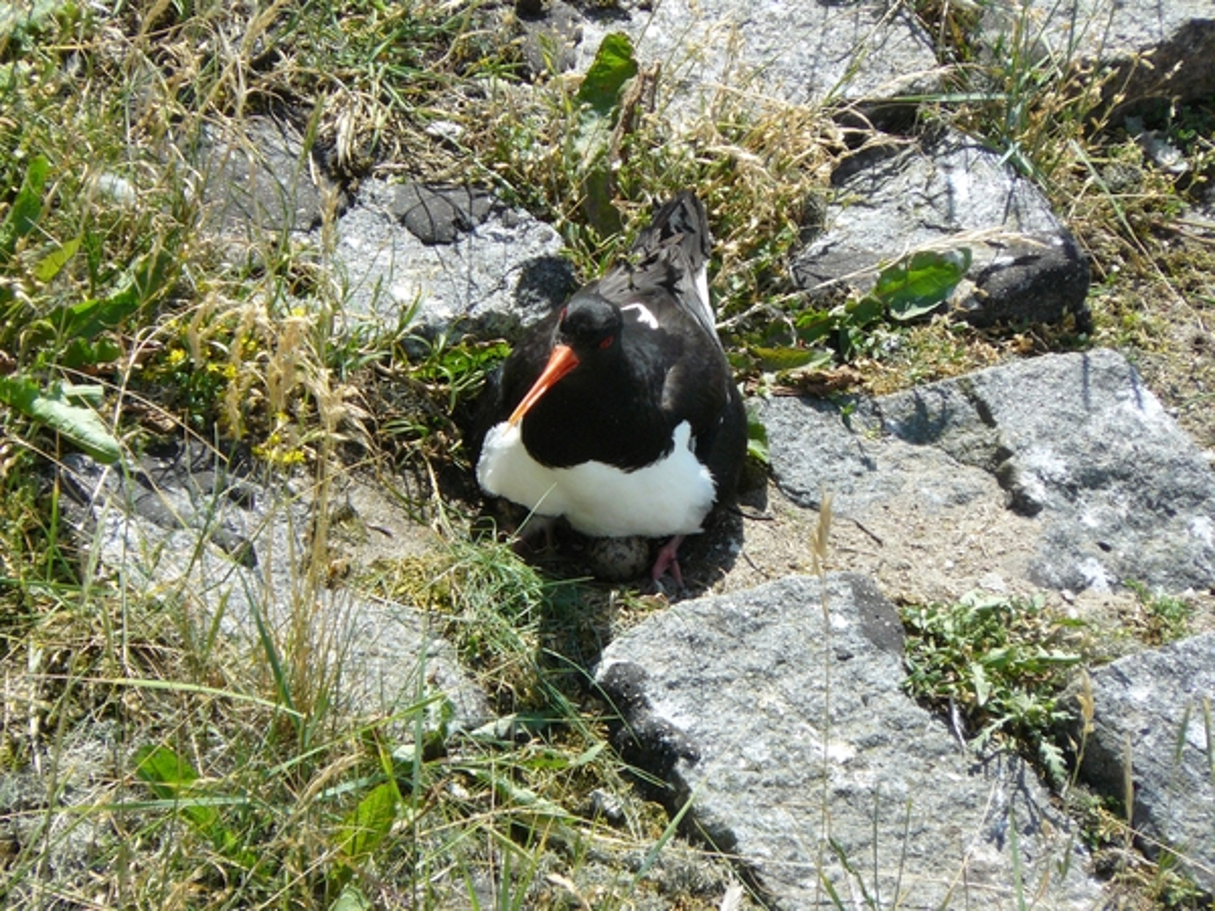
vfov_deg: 3.4
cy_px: 456
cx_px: 608
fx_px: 15163
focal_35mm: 432
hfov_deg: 4.6
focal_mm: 72
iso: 200
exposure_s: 1/400
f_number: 6.3
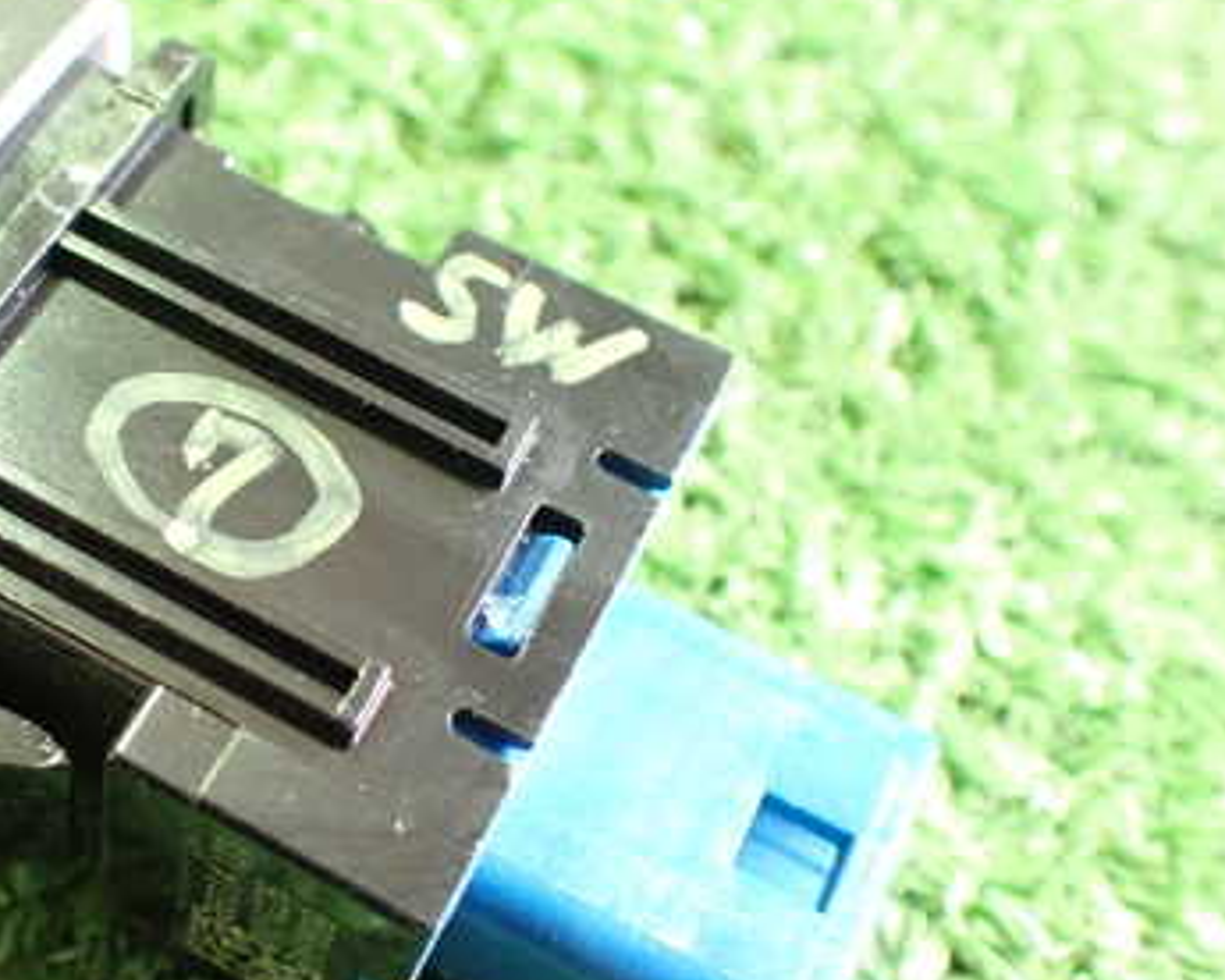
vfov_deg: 29.7
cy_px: 490
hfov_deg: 35.6
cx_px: 259
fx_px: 1849
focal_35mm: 51
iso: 1000
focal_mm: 5.4
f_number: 2.3
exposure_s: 1/30
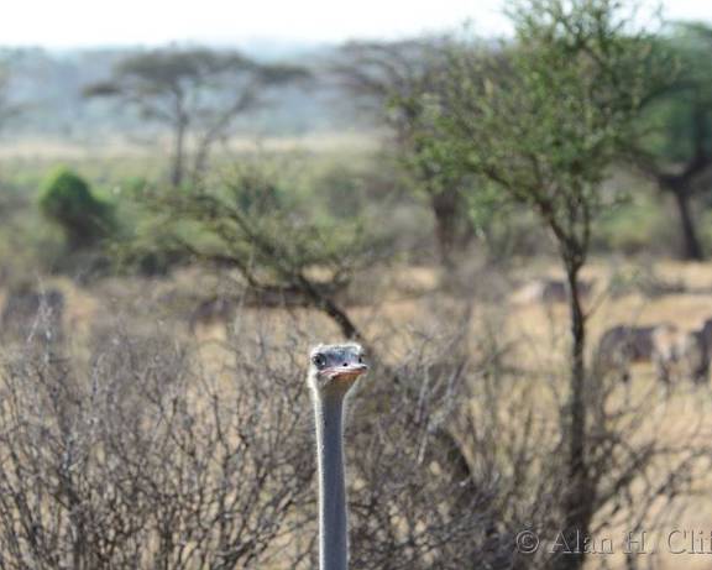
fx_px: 5934
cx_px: 372
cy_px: 285
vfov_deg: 5.5
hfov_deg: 6.9
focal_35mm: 282
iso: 220
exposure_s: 1/500
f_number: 5
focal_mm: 165
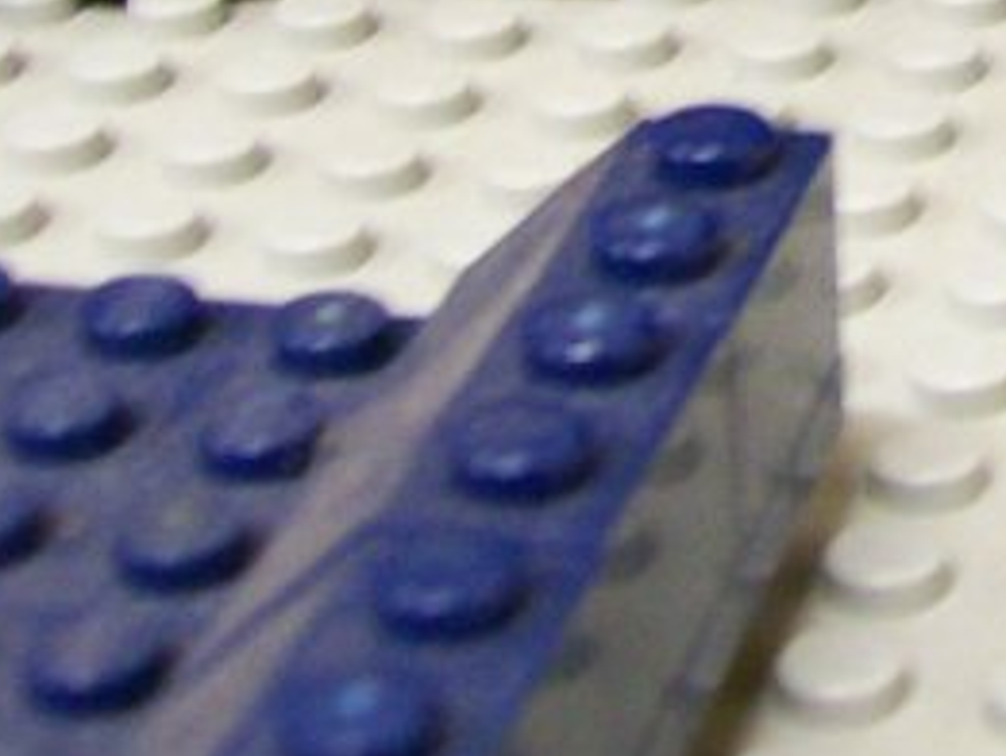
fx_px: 4100
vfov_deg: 10.0
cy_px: -586
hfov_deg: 13.2
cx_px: 1488
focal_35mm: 141
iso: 160
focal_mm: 6
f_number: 2.7
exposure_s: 1/8
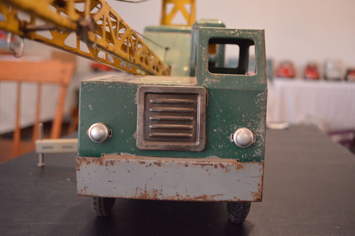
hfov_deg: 46.4
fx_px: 414
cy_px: 118
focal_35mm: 42
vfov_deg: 31.8
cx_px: 178
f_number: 4.5
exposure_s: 1/25
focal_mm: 28
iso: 3200
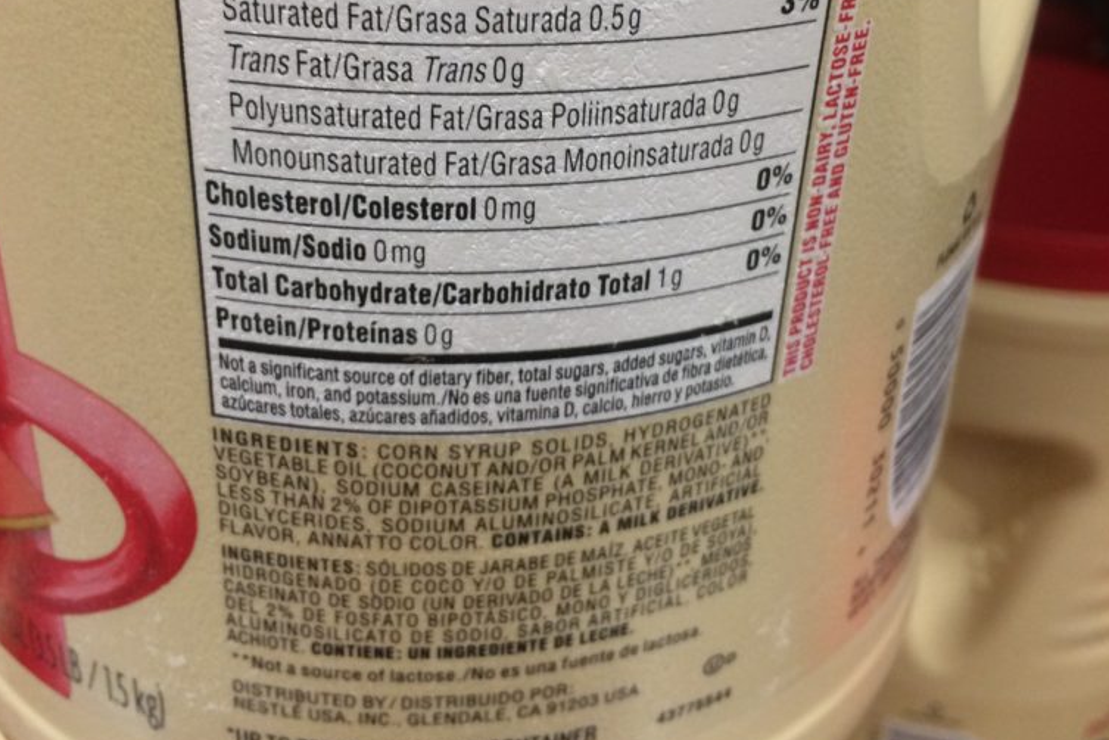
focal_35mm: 41
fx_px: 1263
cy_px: 147
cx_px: 548
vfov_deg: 31.8
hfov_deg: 47.4
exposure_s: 1/33
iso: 125
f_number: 2.2
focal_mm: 4.15
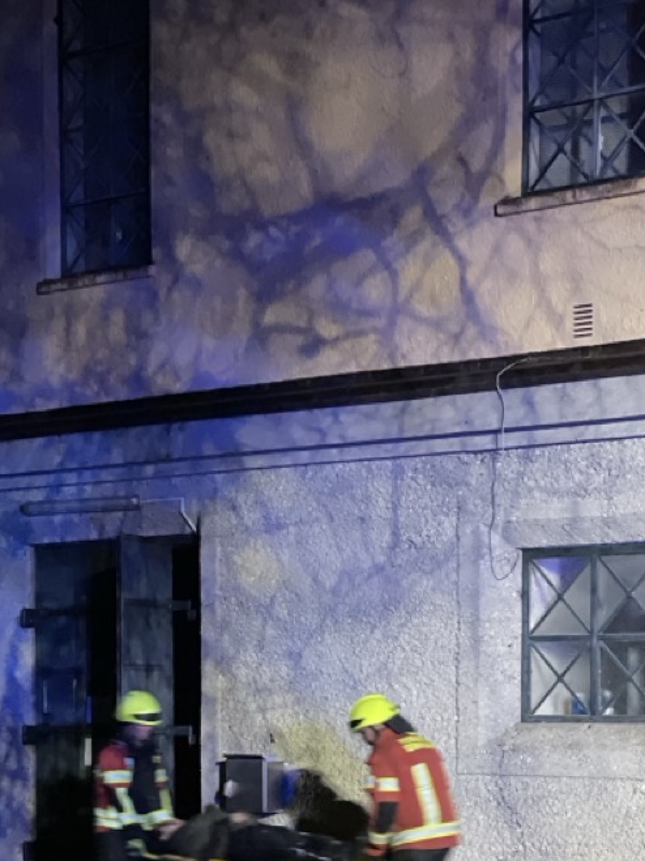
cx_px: 264
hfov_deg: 14.6
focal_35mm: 101
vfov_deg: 19.1
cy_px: 794
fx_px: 2510
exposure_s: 1/15
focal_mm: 6
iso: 500
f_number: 2
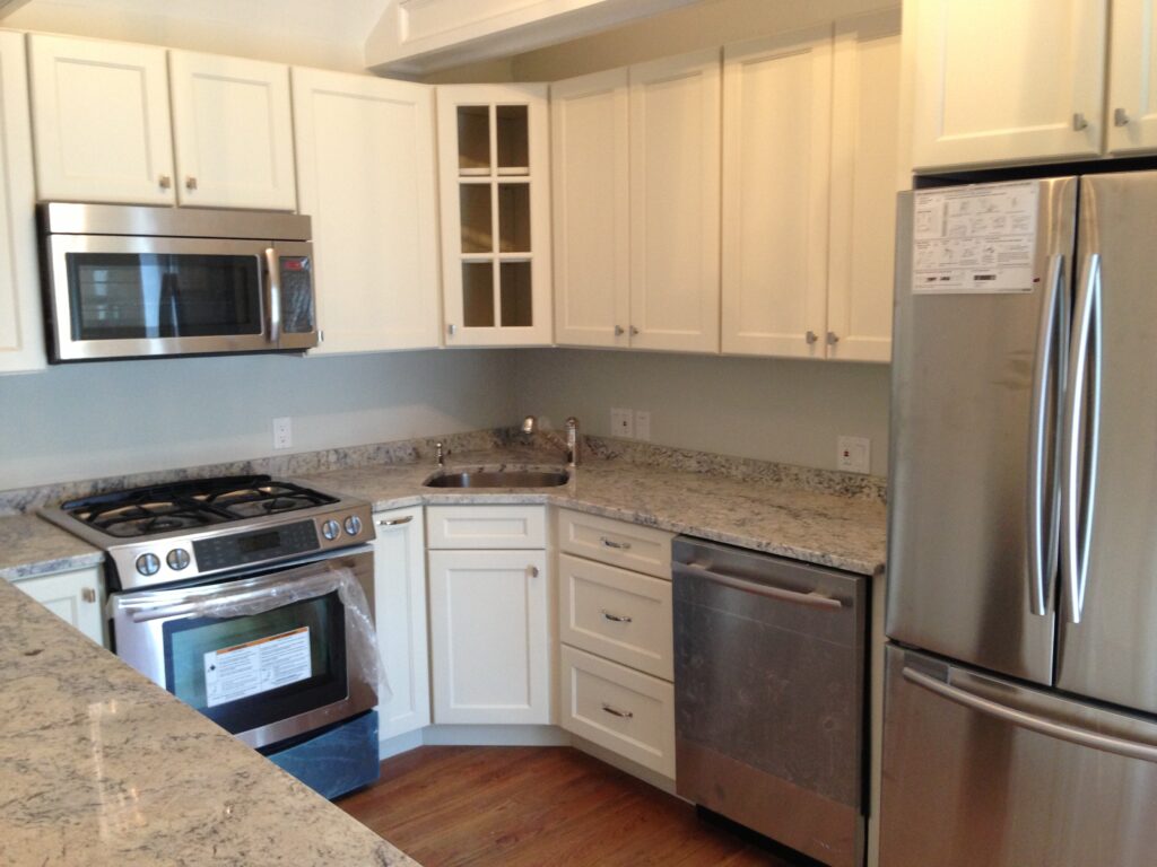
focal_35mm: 33
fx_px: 1103
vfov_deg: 42.9
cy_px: 434
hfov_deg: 55.4
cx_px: 578
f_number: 2.4
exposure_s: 1/20
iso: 160
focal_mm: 4.13
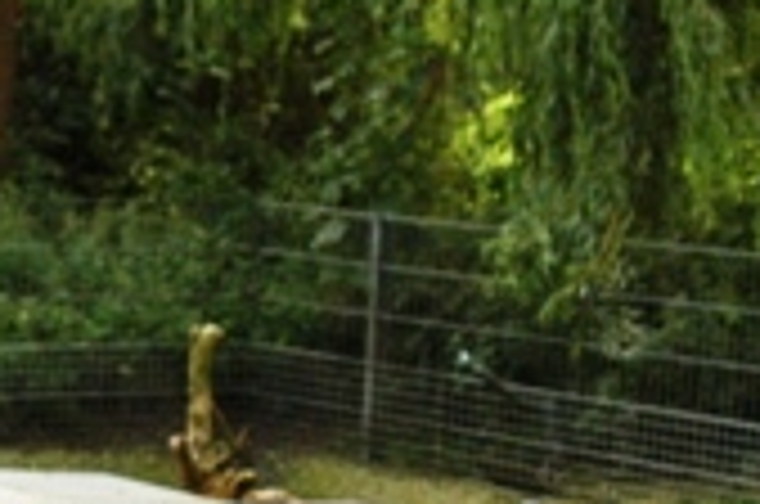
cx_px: -126
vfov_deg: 9.5
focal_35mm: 142
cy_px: 562
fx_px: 2992
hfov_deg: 14.1
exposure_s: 1/1600
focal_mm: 28
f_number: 5
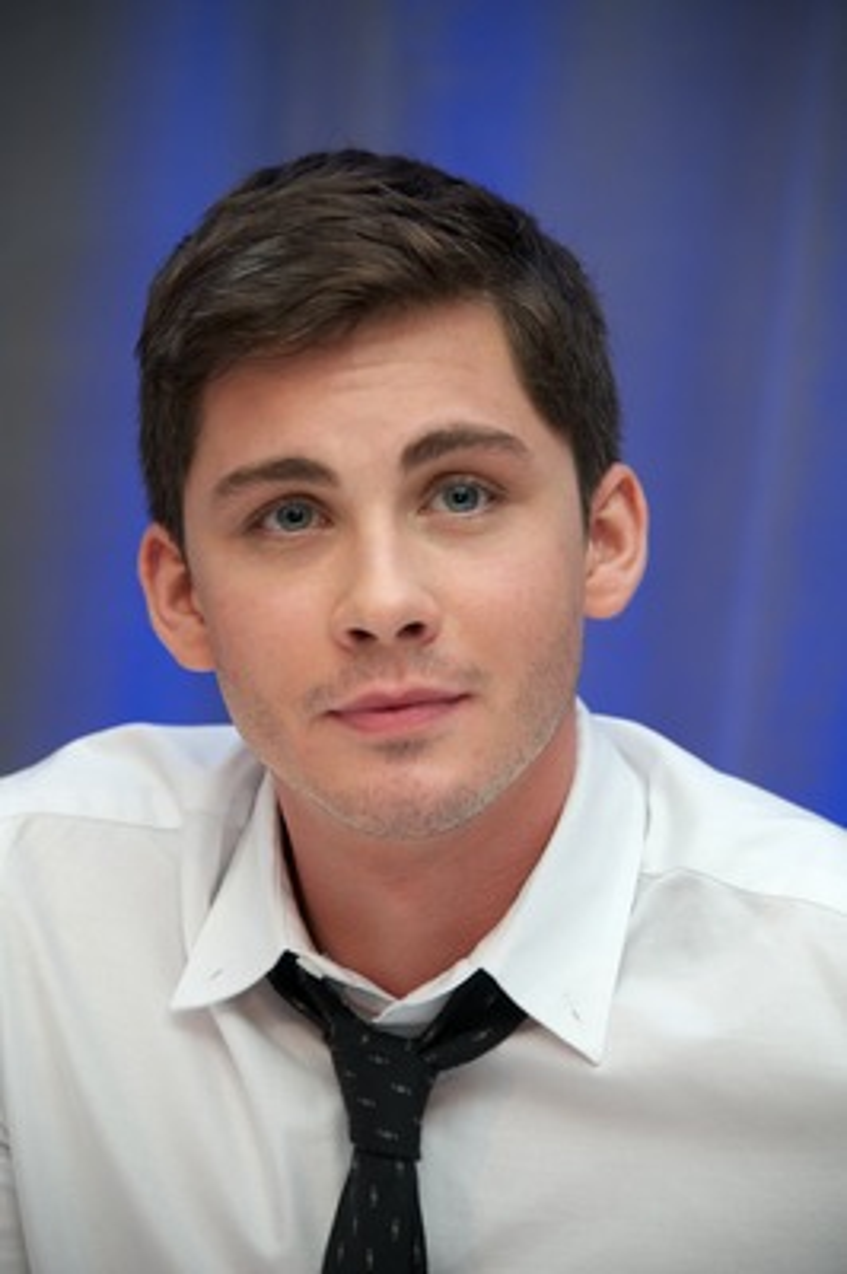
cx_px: 424
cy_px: 637
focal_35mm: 210
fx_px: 7424
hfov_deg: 6.5
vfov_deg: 9.8
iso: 500
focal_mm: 210
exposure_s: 1/60
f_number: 5.6
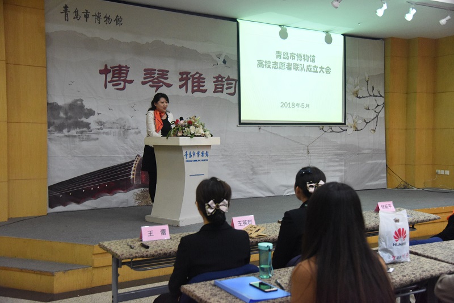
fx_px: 479
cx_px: 227
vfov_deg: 35.0
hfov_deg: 50.7
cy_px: 152
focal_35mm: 38
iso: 6400
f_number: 4
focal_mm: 38
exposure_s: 1/100
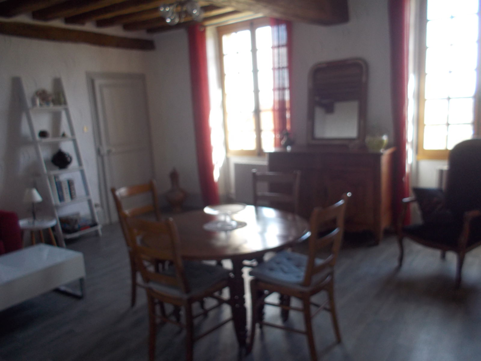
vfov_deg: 48.2
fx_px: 403
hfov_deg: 61.7
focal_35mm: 29
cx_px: 240
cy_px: 180
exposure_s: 1/30
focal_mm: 4.1
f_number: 3.3
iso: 160
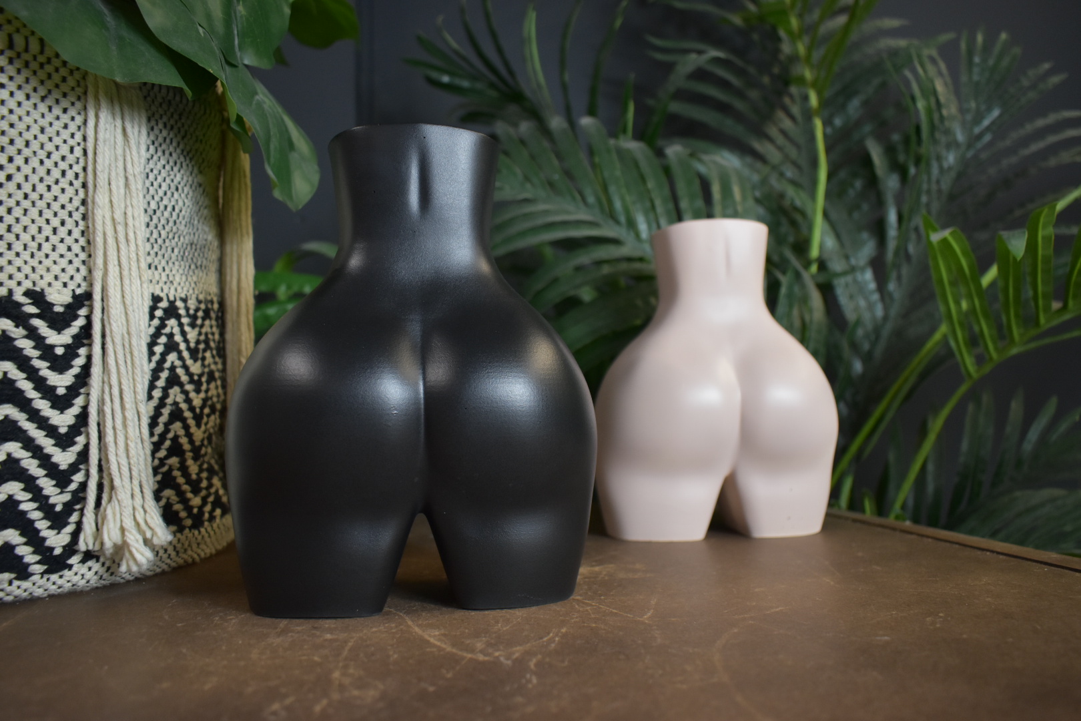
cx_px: 540
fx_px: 811
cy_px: 360
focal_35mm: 27
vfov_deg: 47.9
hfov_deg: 67.4
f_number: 3.5
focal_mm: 18
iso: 1000
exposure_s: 1/125
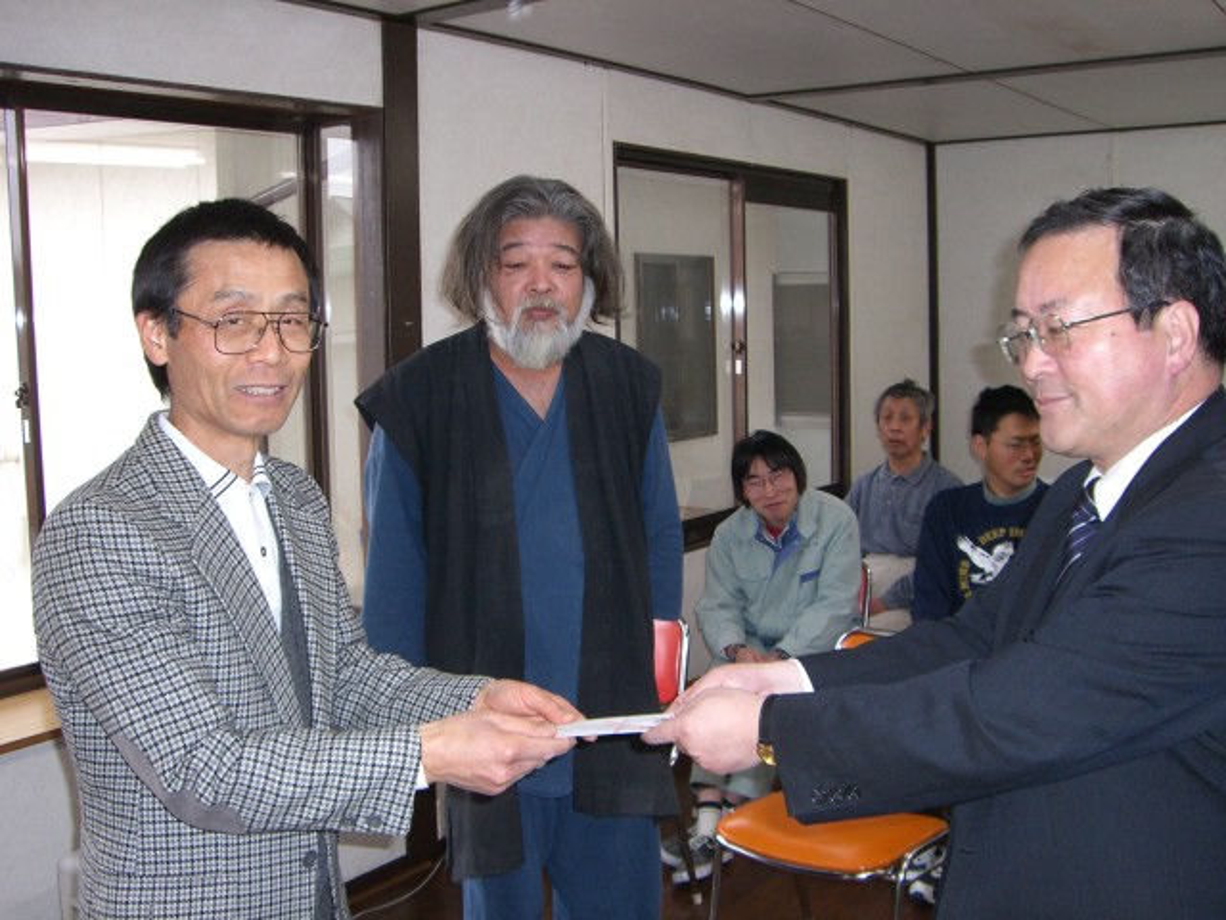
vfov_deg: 37.7
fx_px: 1346
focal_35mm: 38
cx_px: 613
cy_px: 460
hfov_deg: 49.0
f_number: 2.7
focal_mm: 6.2
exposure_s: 1/60
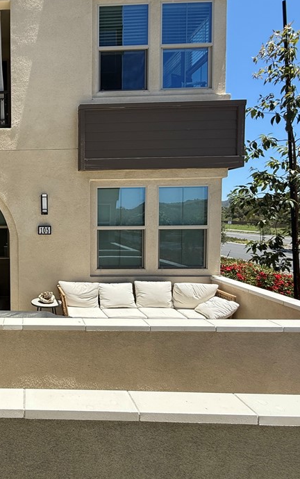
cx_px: 15
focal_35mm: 22
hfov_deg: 47.7
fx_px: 287
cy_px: 229
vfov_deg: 79.6
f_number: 2.2
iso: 64
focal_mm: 2.22
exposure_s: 1/1431
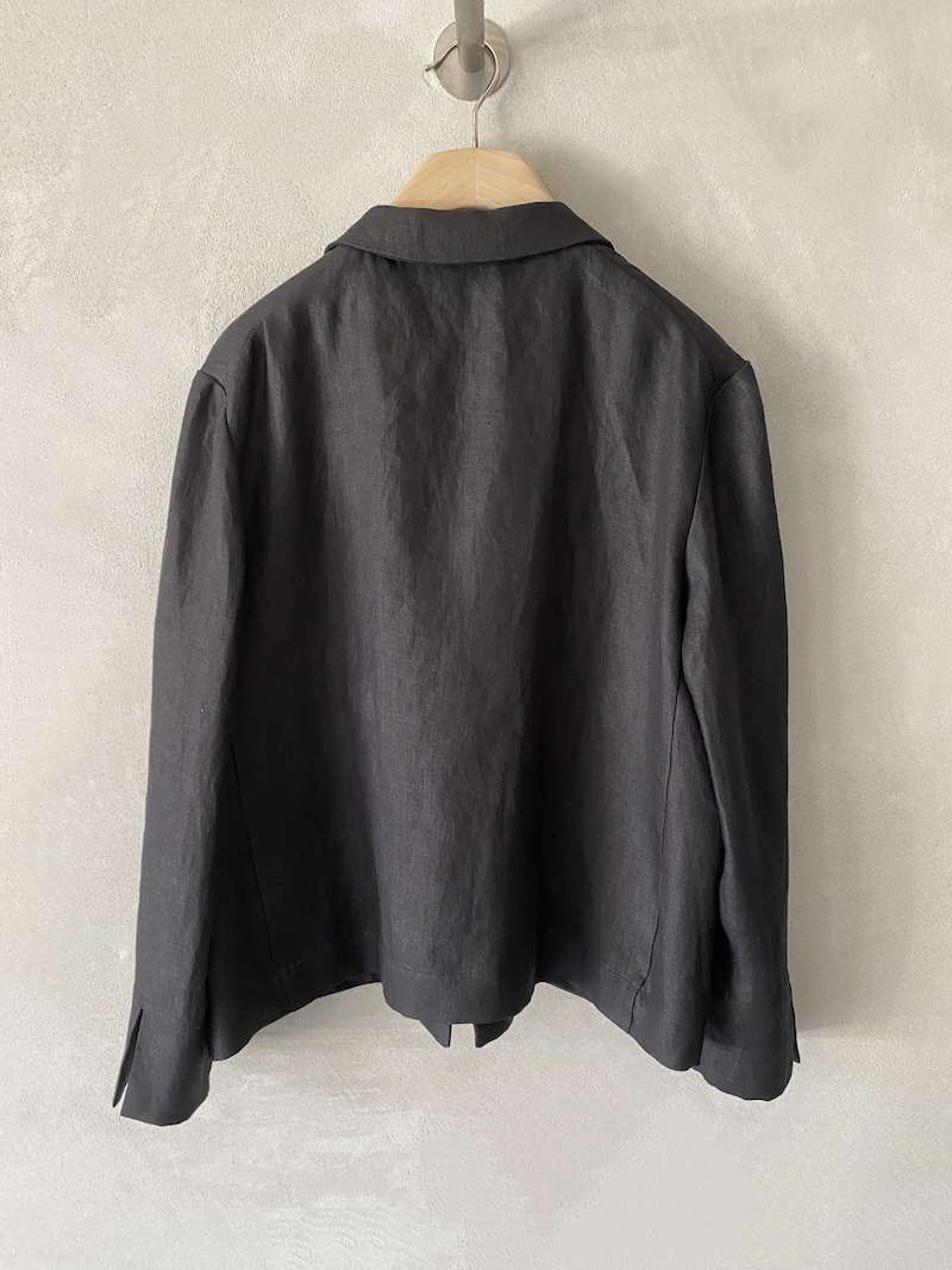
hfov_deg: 53.1
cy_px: 635
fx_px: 954
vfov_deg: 67.3
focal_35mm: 26
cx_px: 476
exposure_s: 1/60
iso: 250
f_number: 1.8
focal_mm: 4.25
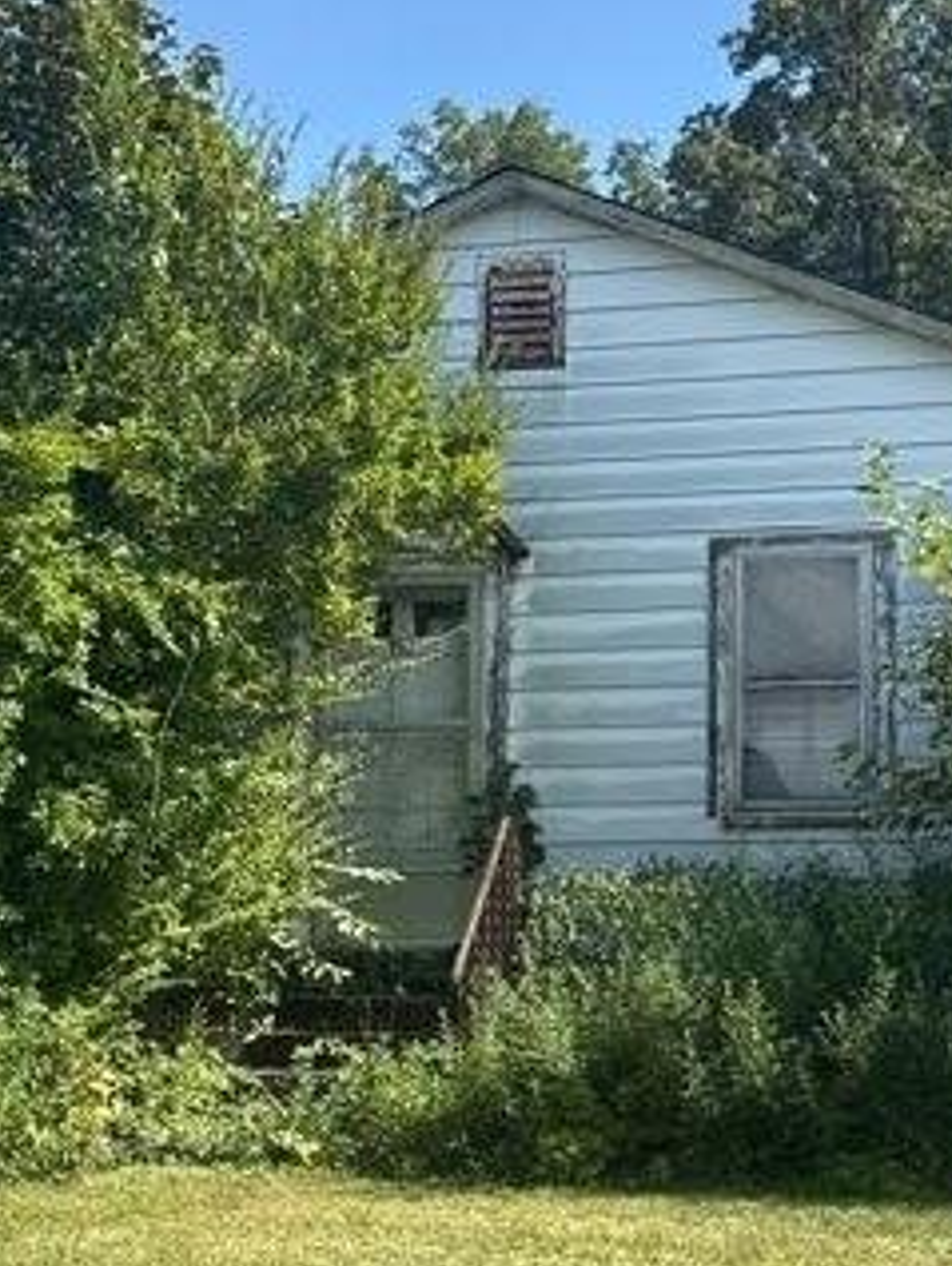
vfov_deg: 30.6
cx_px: 476
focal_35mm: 63
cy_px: 796
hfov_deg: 23.3
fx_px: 2307
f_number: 1.78
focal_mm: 6.76
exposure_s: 1/2801
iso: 80
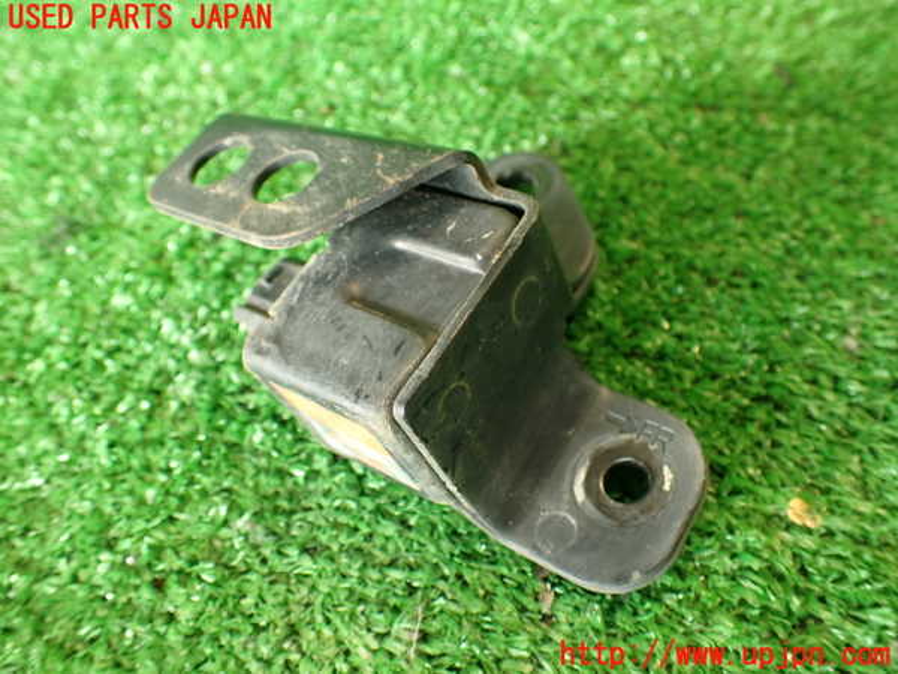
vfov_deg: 46.8
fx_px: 778
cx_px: 449
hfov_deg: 60.0
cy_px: 337
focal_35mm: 30
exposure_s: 1/30
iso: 200
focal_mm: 5.4
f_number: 2.3
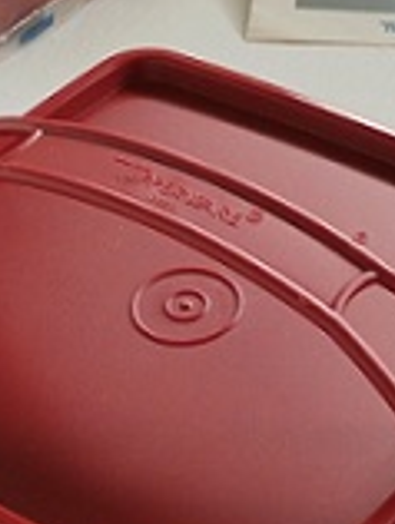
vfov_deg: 15.1
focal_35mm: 130
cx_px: 188
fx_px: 1973
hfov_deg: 11.4
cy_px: 298
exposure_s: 1/8
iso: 400
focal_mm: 8.85
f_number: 3.9
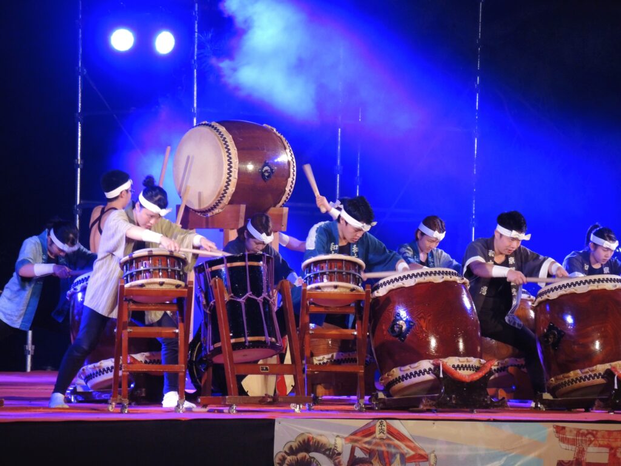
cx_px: 310
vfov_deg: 7.4
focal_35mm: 200
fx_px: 3588
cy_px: 233
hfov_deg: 9.9
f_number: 4
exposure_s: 1/30
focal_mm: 42.8
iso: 800
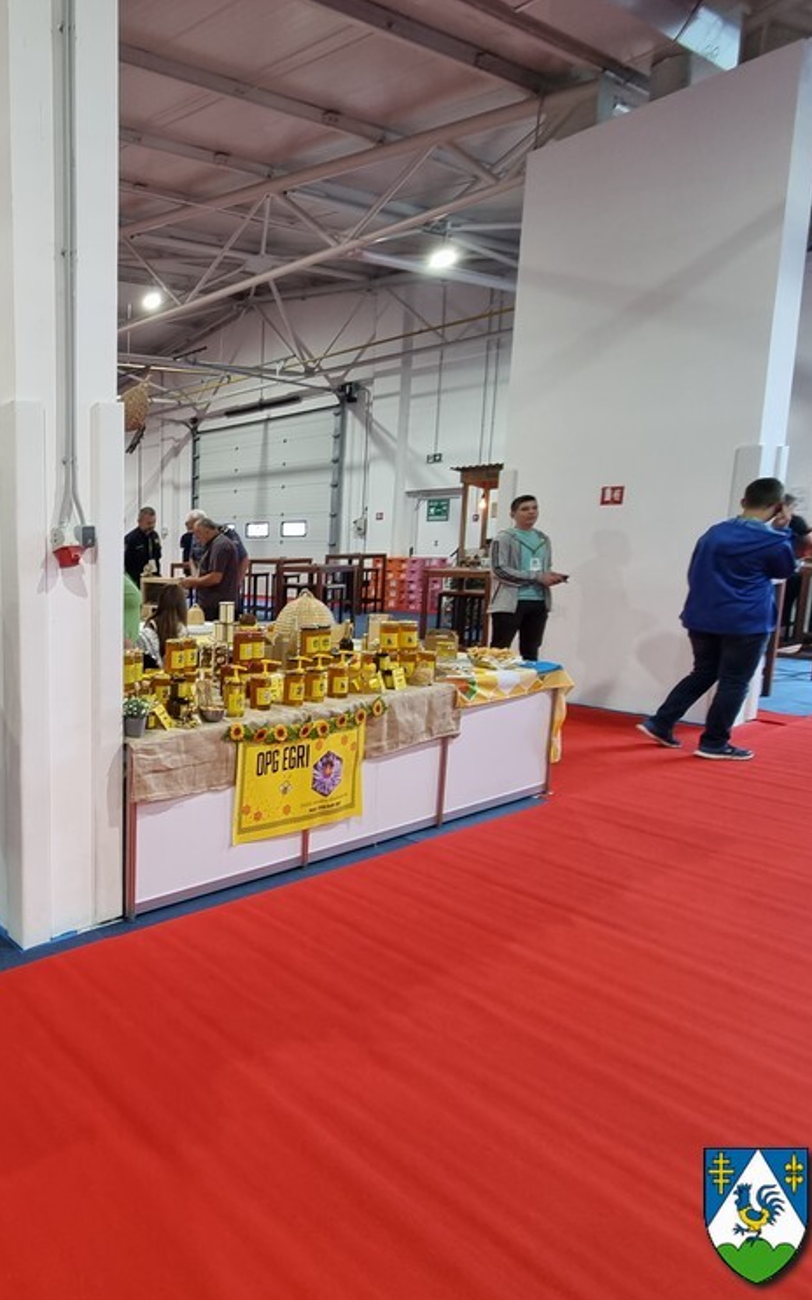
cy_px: 639
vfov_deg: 88.0
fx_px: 673
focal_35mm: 19
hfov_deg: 47.7
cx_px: -51
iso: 125
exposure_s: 1/50
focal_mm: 2.2
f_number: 2.2
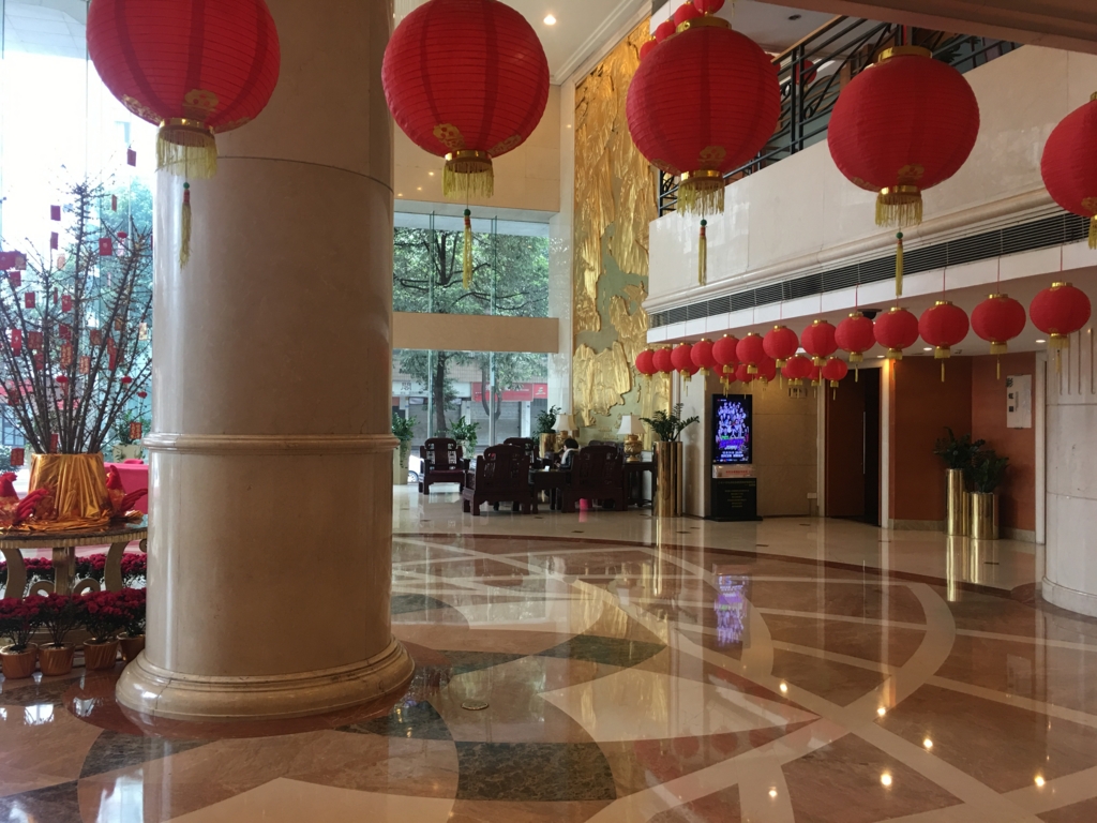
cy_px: 412
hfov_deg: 61.7
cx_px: 548
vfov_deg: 48.2
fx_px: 919
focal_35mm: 29
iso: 40
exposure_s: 1/17
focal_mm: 4.15
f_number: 2.2
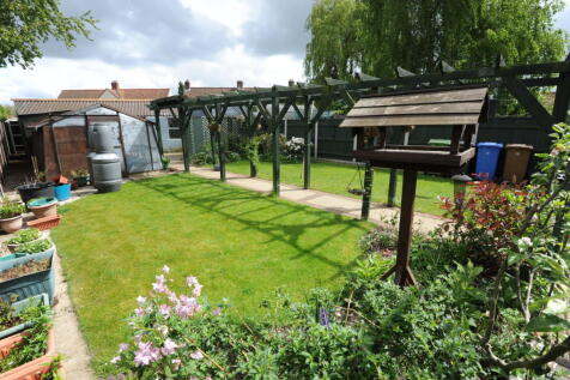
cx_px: 285
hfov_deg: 96.8
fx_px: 253
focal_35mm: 16
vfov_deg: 73.7
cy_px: 190
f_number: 11
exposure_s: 1/500
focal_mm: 16
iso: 800
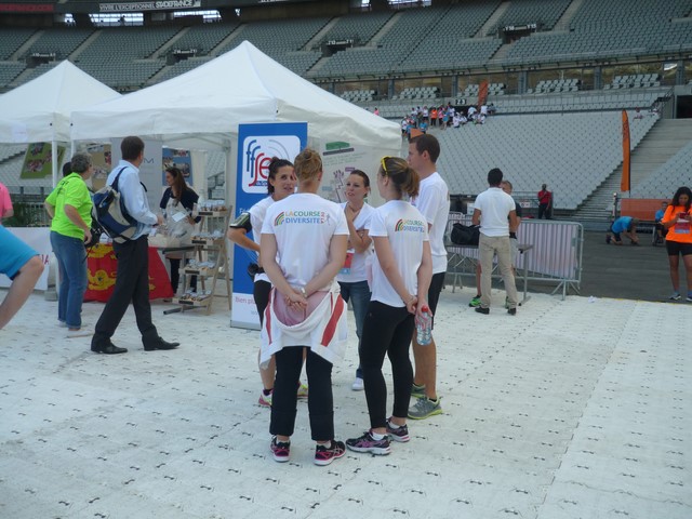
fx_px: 660
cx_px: 346
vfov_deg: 42.9
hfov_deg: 55.4
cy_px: 260
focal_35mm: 33
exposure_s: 1/320
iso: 100
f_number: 2.8
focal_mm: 5.5
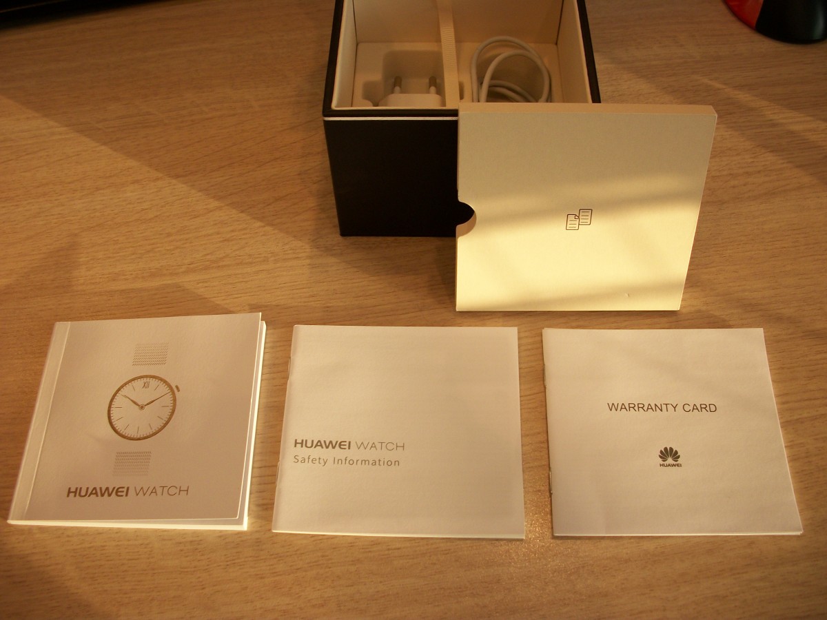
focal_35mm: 35
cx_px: 414
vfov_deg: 40.7
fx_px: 836
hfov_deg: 52.6
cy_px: 310
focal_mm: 6.3
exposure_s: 1/80
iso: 80
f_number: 3.1
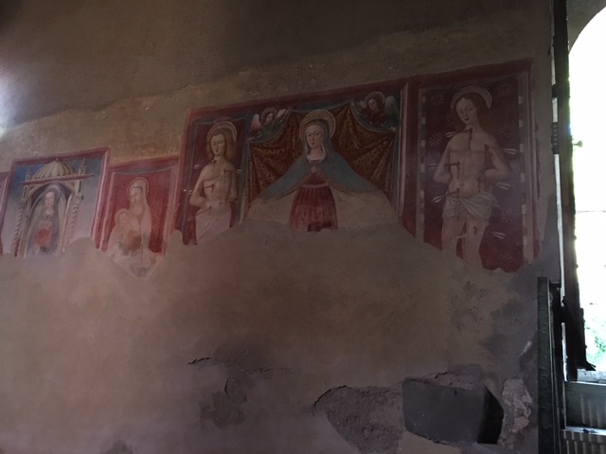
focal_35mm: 29
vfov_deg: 48.2
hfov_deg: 61.7
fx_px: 508
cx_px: 303
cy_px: 227
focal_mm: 4.15
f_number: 2.2
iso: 320
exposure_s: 1/17
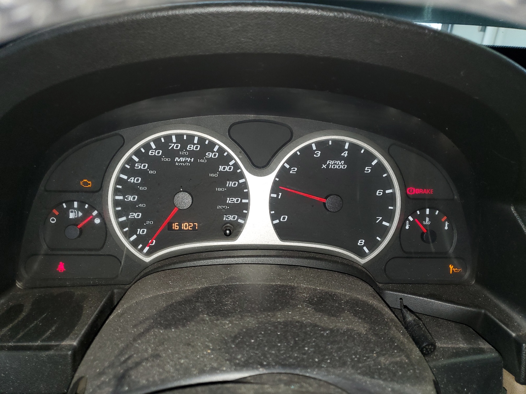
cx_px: 263
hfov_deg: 67.3
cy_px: 197
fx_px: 395
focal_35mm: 26
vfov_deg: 53.1
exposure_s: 1/120
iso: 68
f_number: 1.5
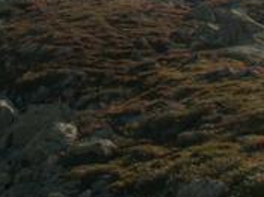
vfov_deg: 10.8
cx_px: 47
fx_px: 976
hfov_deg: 15.3
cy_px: -155
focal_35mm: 128
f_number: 7.1
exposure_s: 1/200
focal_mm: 5.86
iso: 50
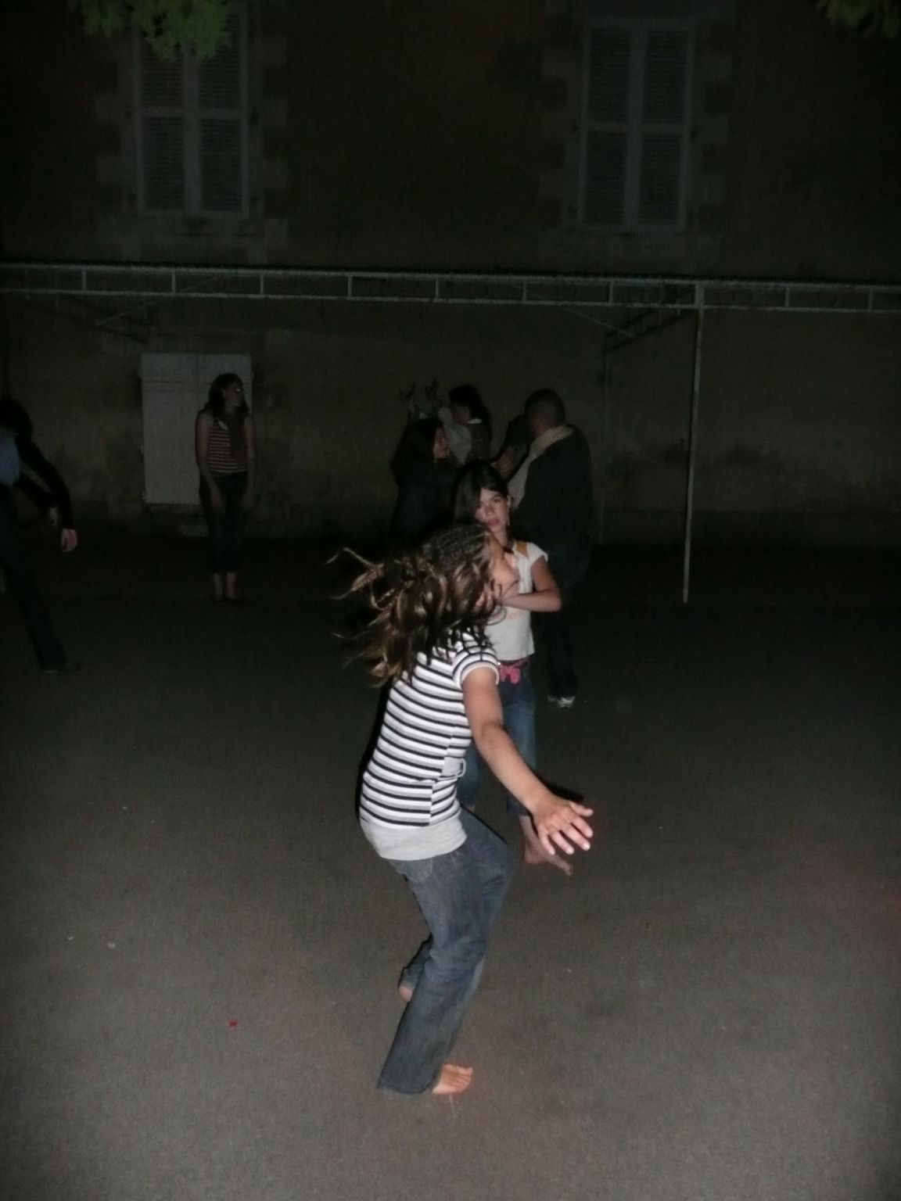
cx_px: 450
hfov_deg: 49.7
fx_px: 972
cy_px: 600
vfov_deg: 63.4
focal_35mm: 28
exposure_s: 1/30
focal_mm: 4.6
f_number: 3.3
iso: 500
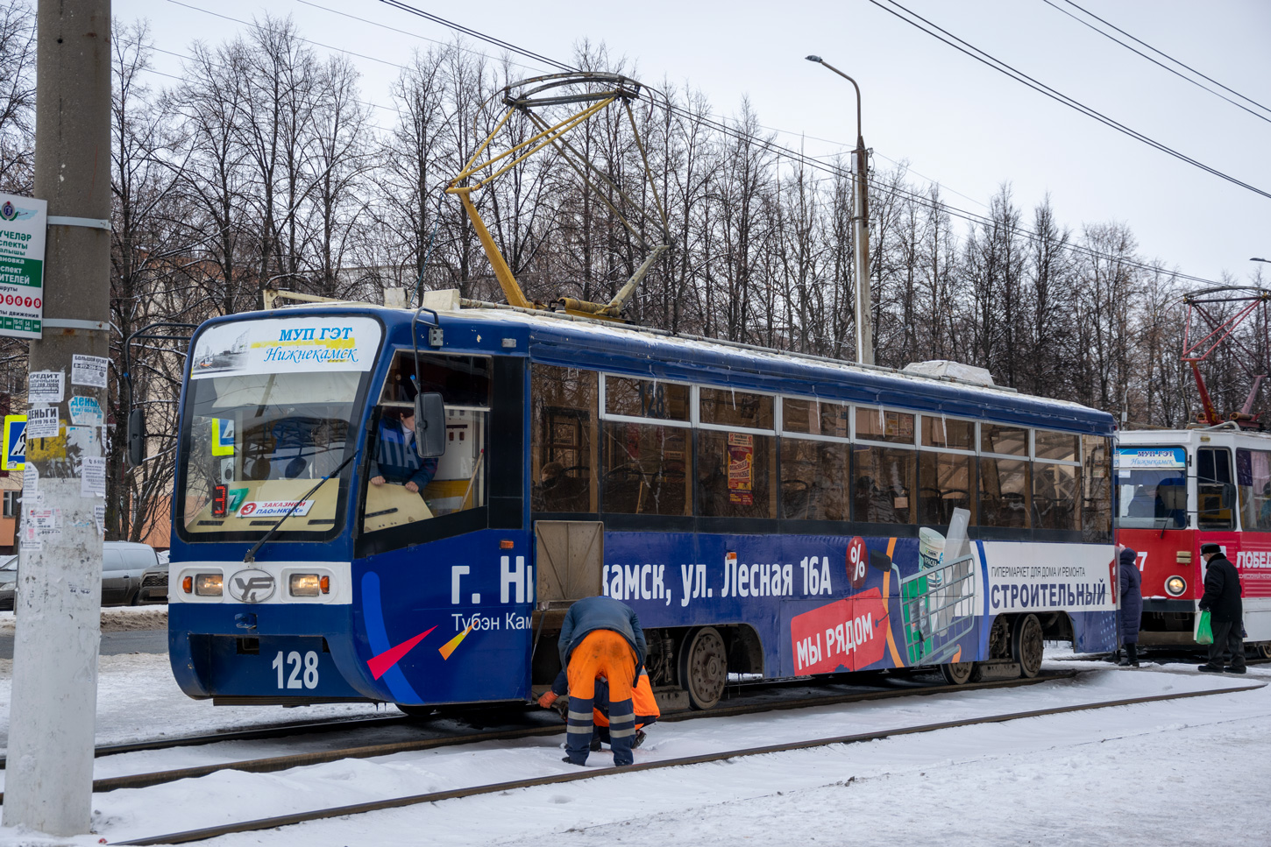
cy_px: 424
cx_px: 636
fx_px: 2383
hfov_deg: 29.9
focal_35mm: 68
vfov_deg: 20.2
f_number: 4.8
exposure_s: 1/500
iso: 100
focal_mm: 45
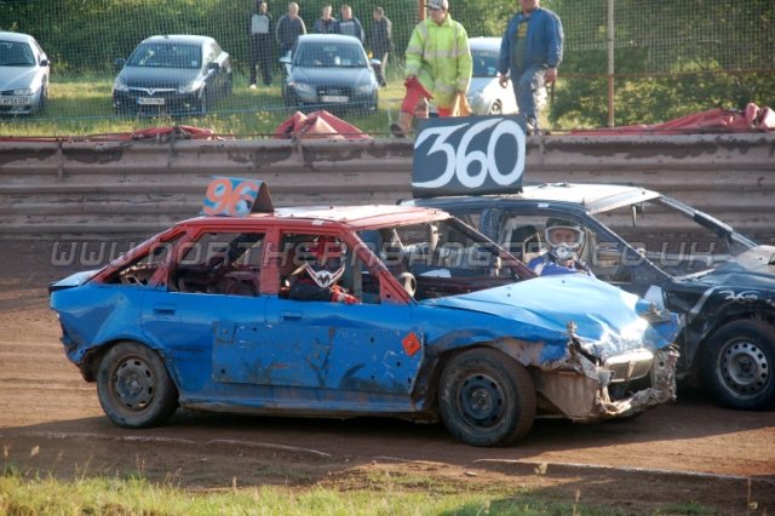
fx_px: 3744
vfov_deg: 7.9
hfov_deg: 11.8
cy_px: 258
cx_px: 388
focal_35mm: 174
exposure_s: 1/500
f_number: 6
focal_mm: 116
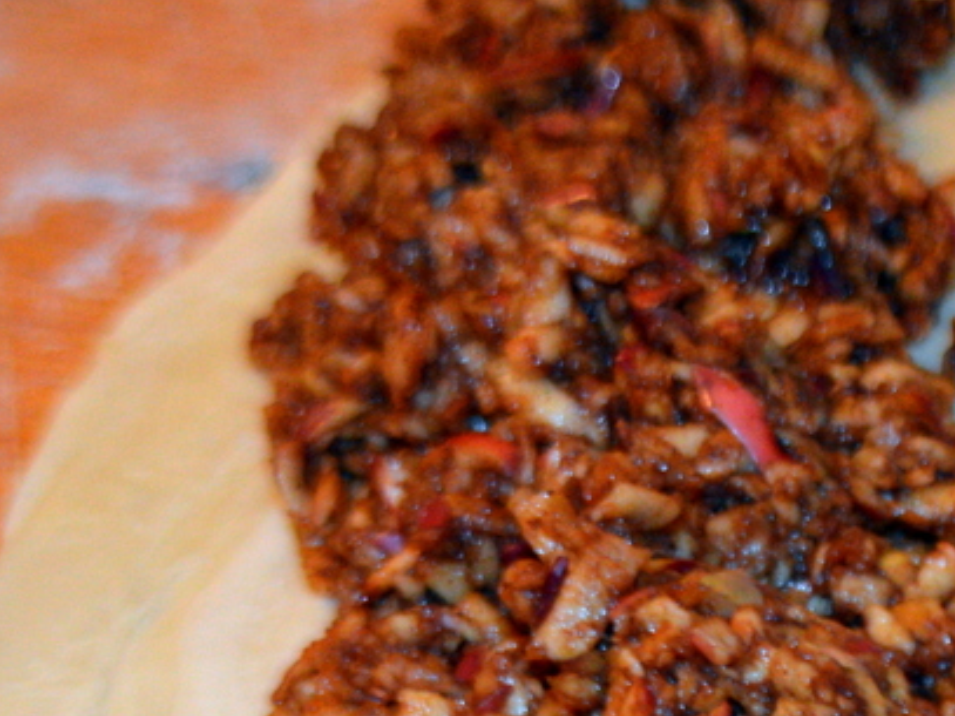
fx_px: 4689
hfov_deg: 11.6
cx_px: 788
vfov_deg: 8.7
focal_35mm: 170
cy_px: 723
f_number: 5.3
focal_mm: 40
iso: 1000
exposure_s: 1/60
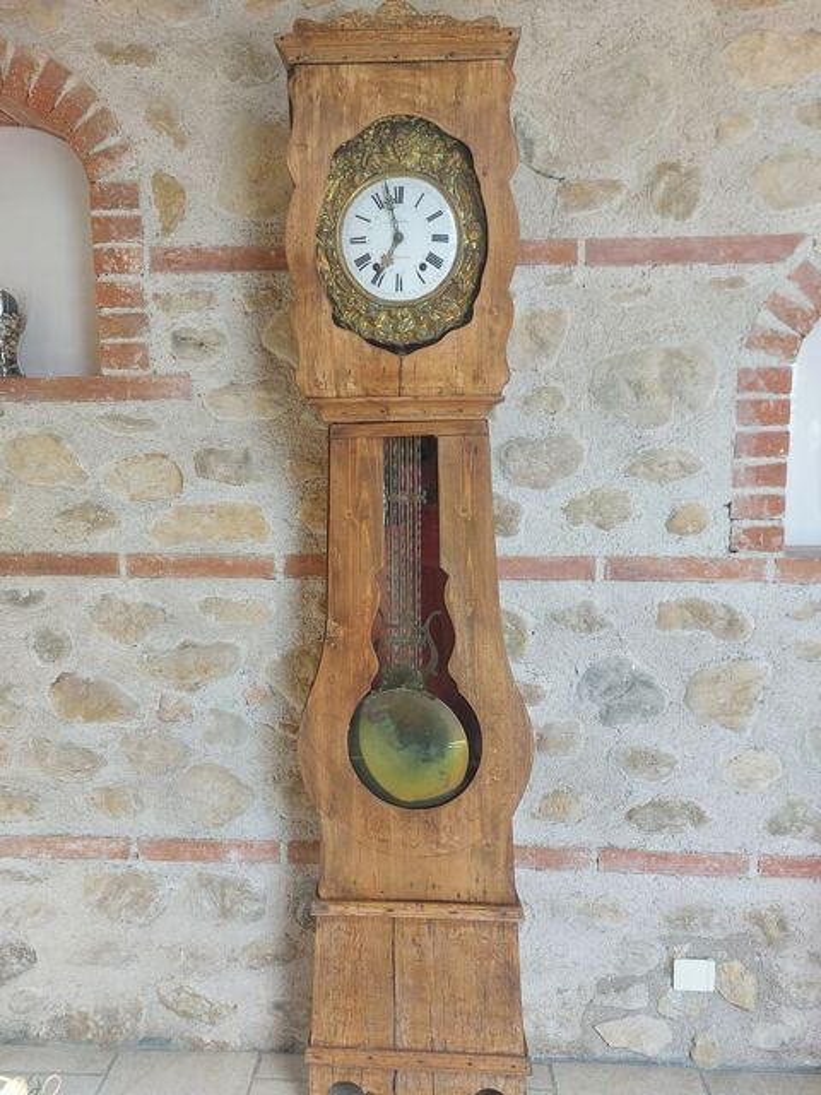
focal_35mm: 25
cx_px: 410
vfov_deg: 69.4
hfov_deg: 54.9
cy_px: 548
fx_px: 791
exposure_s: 1/100
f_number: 1.8
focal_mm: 5.23
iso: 32
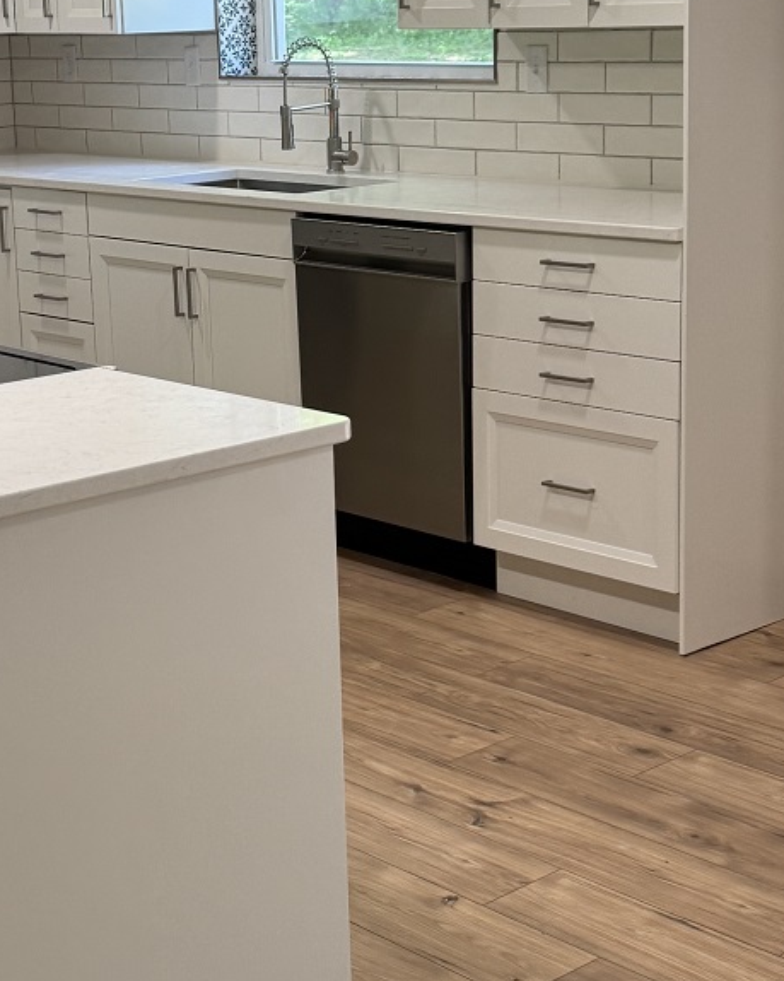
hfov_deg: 21.8
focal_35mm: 70
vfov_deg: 27.1
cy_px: 427
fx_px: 2031
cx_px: 323
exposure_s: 1/121
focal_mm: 6.76
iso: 125
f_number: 1.78
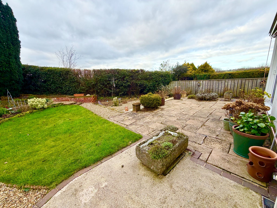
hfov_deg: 102.1
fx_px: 112
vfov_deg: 85.7
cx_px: 138
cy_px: 104
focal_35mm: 14
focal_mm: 2.22
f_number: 2.2
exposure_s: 1/333
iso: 50
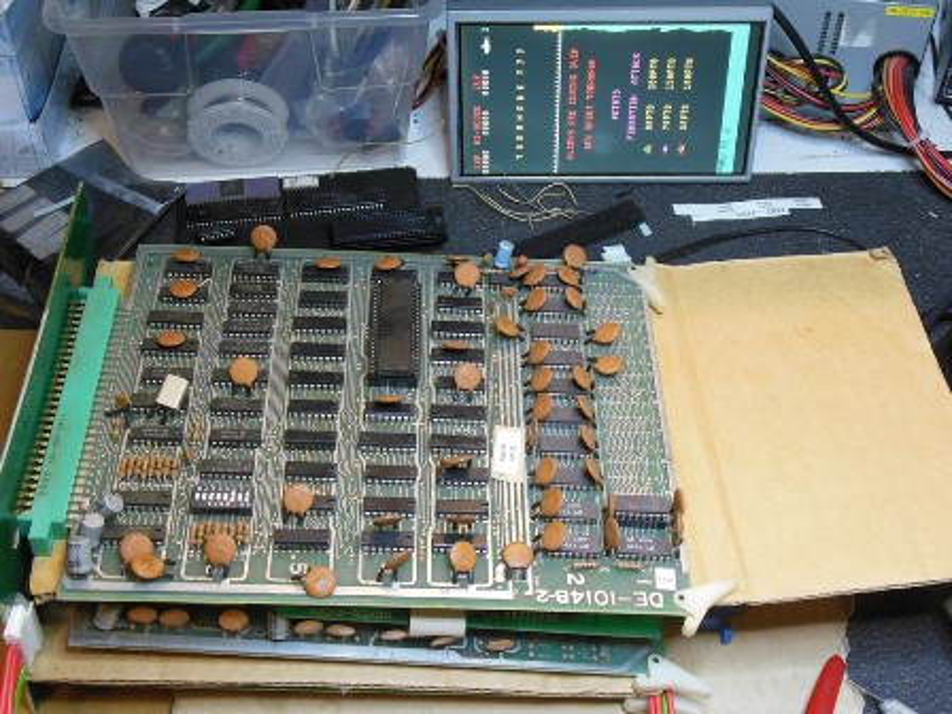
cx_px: 476
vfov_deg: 33.6
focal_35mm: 43
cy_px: 357
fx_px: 1183
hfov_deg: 43.9
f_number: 3.8
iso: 400
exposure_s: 1/30
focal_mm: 7.7
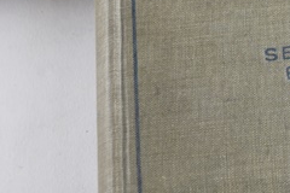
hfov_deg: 21.7
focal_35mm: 90
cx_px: 302
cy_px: 49
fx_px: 725
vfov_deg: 15.1
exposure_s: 1/125
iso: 200
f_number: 5.6
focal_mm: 24
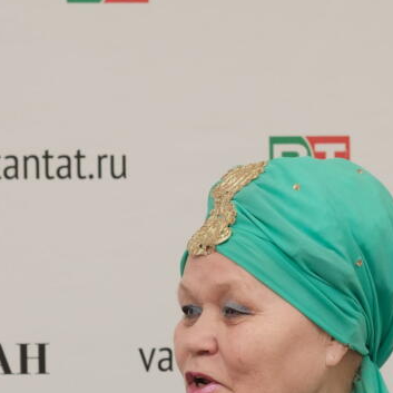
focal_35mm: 240
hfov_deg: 7.3
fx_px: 3083
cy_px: 432
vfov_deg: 7.3
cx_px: 246
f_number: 5
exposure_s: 1/125
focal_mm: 55
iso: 800
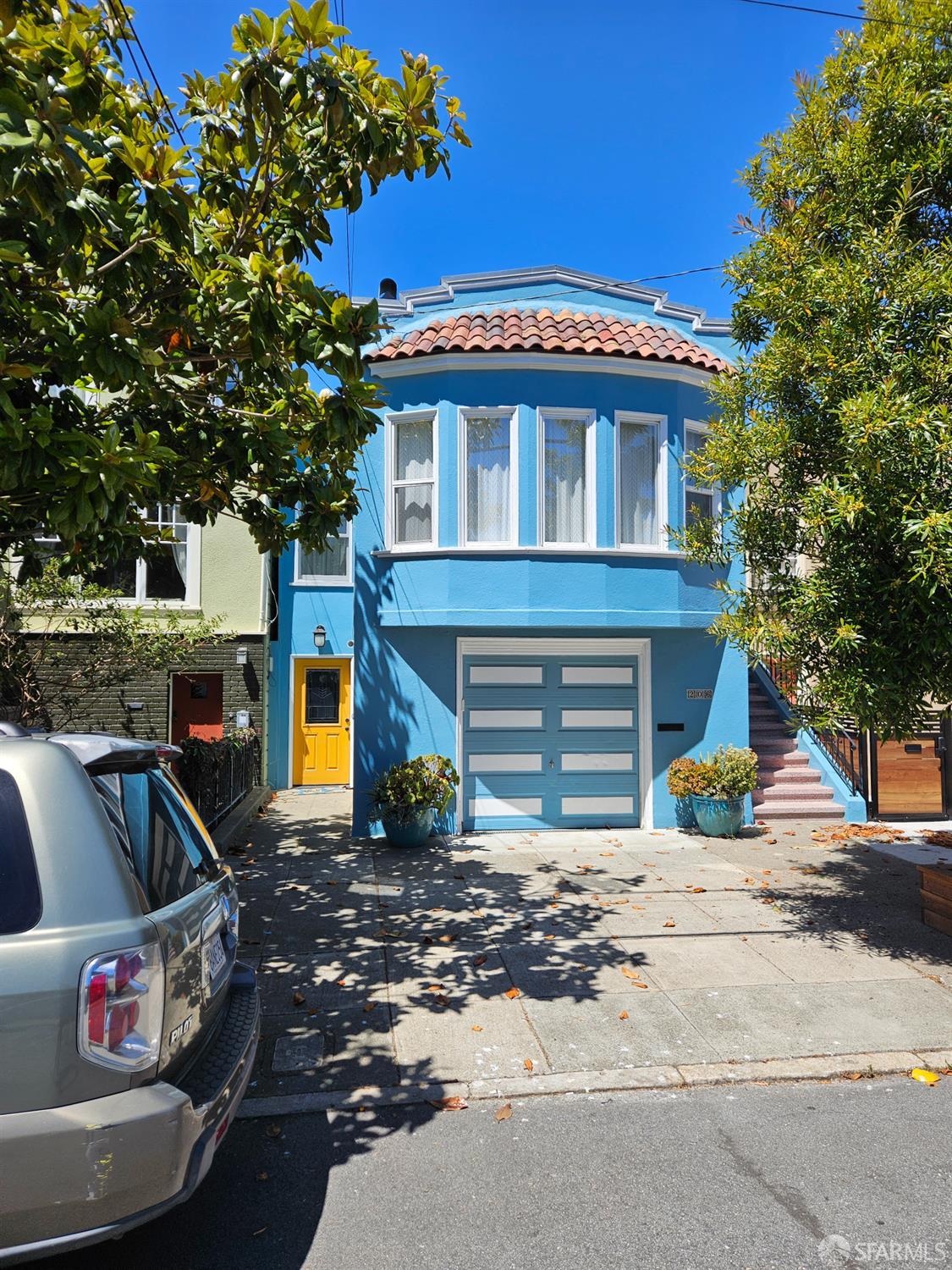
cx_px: 476
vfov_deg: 73.9
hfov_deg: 58.9
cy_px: 635
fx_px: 843
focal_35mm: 23
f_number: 1.8
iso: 25
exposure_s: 1/1737
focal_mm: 5.4
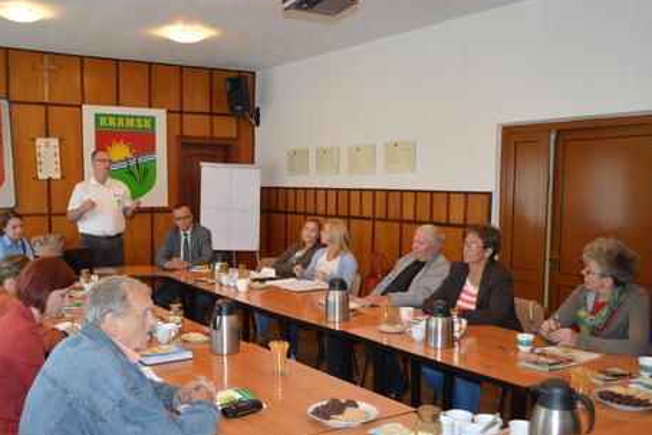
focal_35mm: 36
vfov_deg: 36.8
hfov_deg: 52.9
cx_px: 271
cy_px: 252
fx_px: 652
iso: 640
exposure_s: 1/60
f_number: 3.5
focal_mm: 18
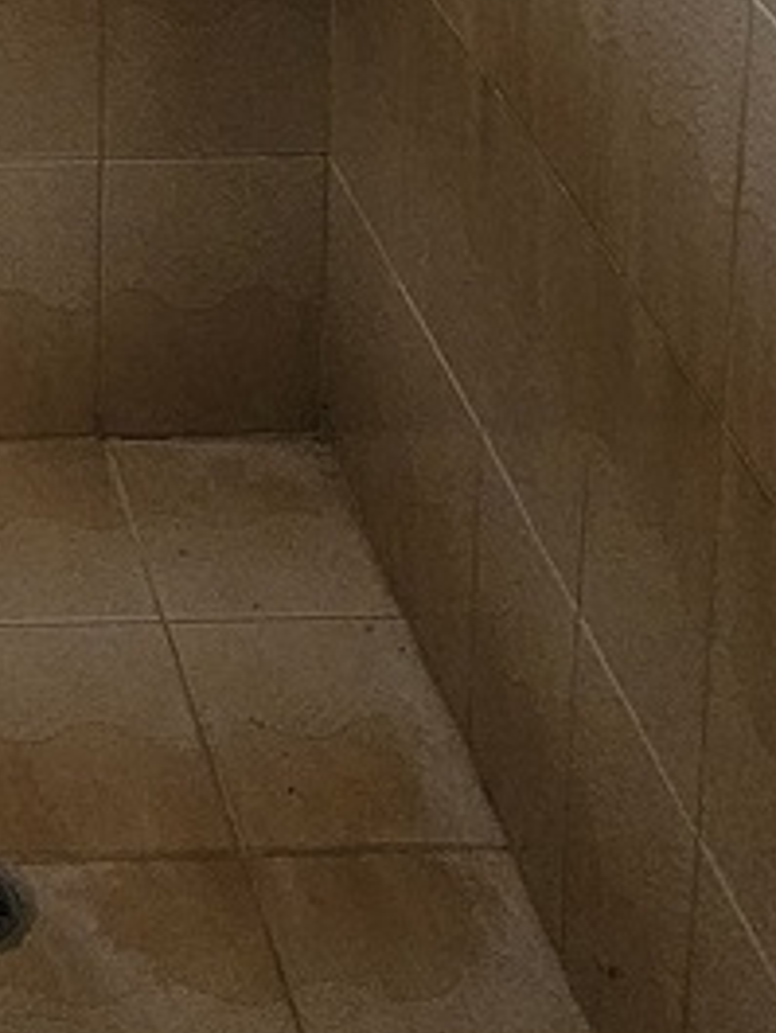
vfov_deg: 16.9
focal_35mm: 104
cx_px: -530
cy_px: -561
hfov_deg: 13.1
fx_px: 3106
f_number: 1.8
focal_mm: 5.4
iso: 500
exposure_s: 1/142
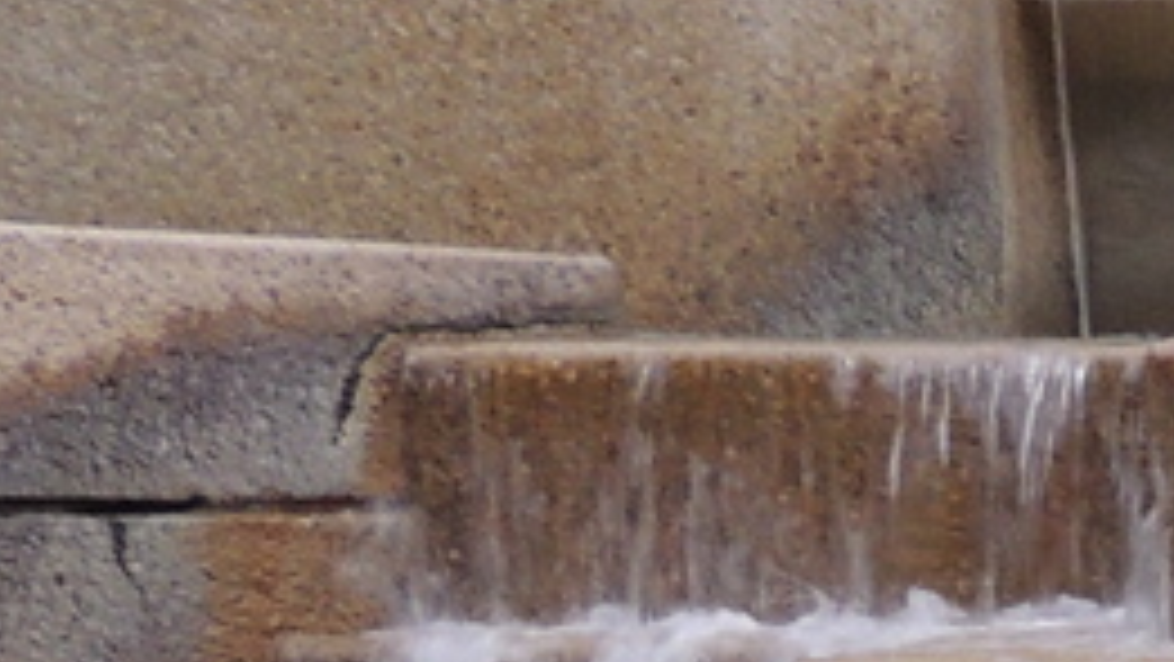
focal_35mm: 128
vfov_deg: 9.0
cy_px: 1306
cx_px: 2537
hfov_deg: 13.6
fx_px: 3986
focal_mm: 4.3
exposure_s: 1/30
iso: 280
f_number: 3
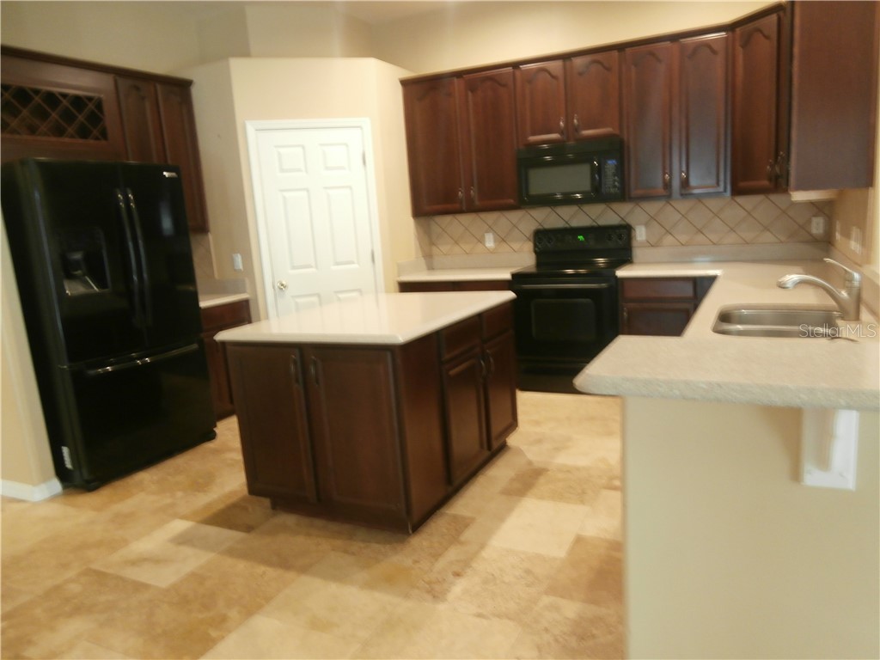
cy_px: 330
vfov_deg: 54.9
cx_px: 440
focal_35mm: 25
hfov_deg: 69.4
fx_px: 636
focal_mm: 4.43
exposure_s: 1/3
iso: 200
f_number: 3.2
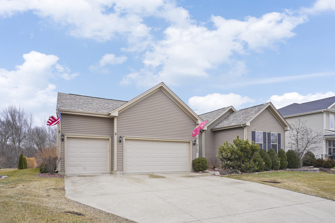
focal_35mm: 21
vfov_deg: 59.5
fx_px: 195
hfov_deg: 81.2
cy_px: 112
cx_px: 168
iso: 125
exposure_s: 1/125
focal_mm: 21
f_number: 9
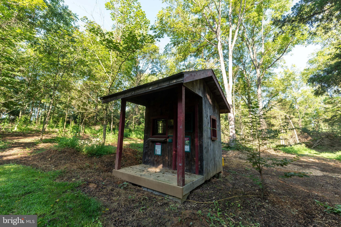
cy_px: 114
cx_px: 170
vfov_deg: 81.2
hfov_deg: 104.3
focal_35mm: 14
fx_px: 133
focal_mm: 14
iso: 320
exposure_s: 1/320
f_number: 2.8
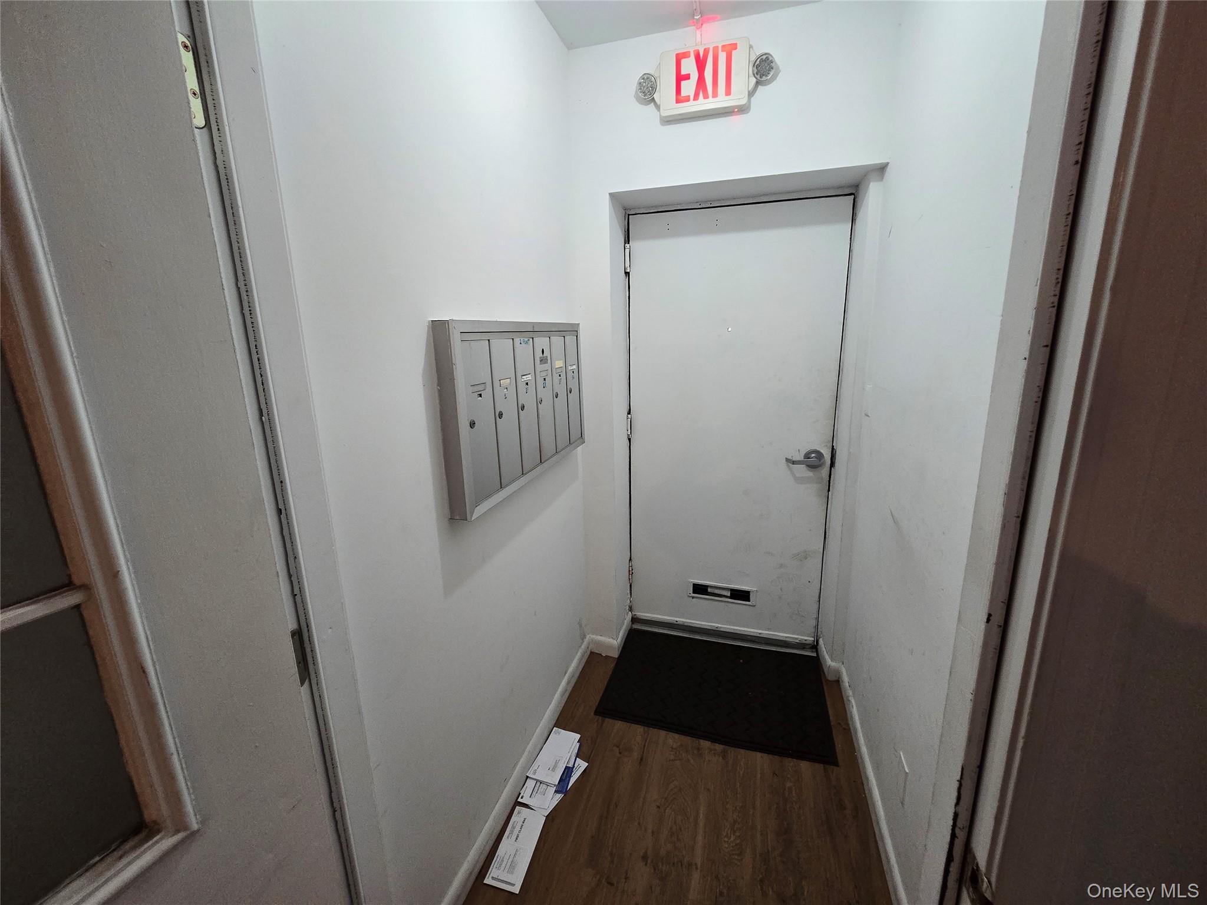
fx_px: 453
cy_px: 452
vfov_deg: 89.9
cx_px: 604
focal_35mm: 13
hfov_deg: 106.2
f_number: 2.2
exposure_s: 1/60
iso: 320
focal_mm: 2.2
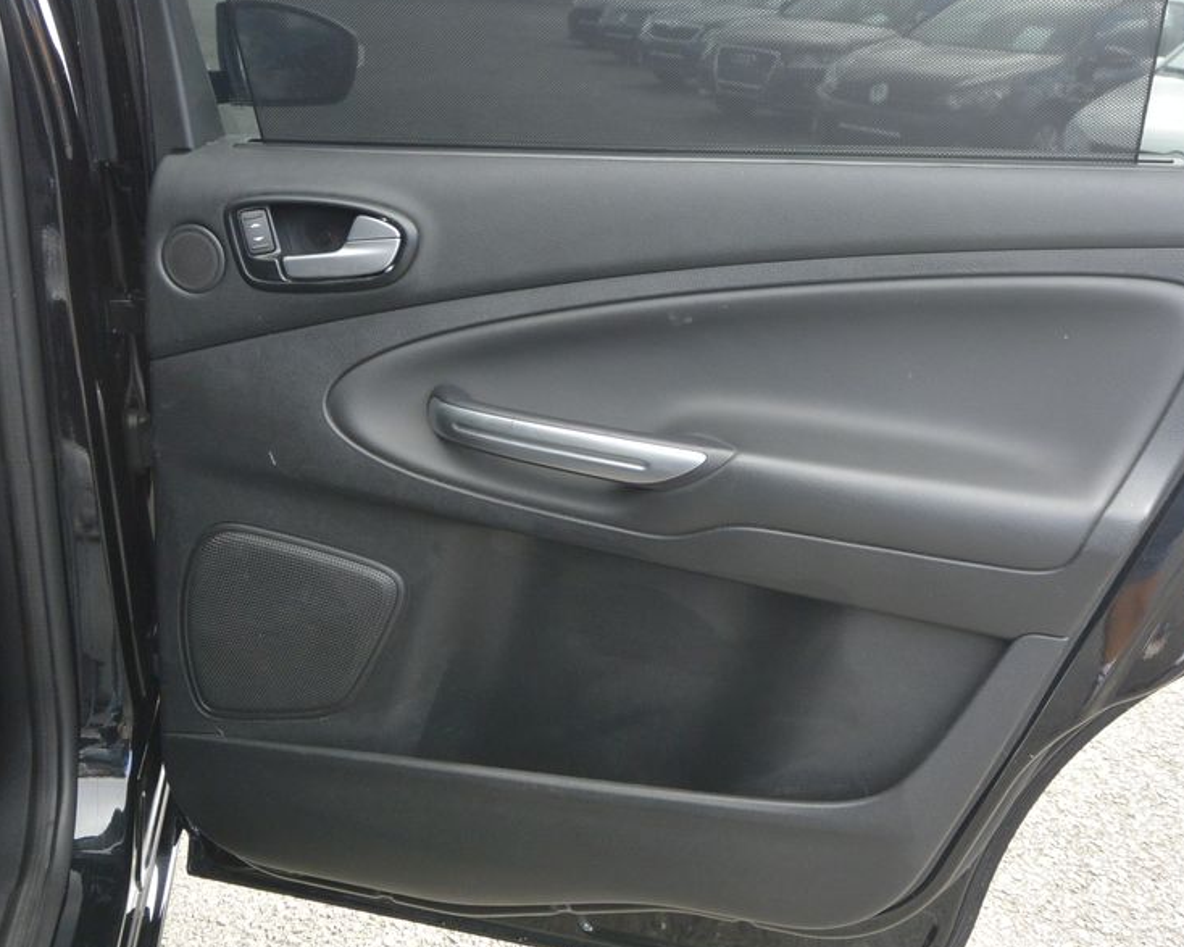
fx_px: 1331
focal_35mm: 38
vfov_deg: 39.1
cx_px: 744
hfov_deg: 47.5
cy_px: 477
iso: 220
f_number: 3.5
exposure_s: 1/125
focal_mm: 11
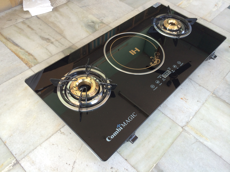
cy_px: 86
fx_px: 199
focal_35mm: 30
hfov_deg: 60.0
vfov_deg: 46.8
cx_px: 115
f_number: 2.2
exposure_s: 1/60
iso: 50
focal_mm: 4.12
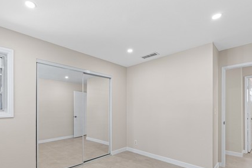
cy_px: 109
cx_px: 110
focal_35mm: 18
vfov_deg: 66.0
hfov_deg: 89.5
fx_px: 126
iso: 1250
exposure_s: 1/30
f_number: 5
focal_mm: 12
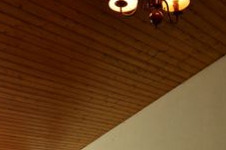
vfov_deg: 25.8
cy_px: 176
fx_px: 294
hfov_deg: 42.0
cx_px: 119
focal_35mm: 47
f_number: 4.5
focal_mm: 10
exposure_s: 1/80
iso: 400
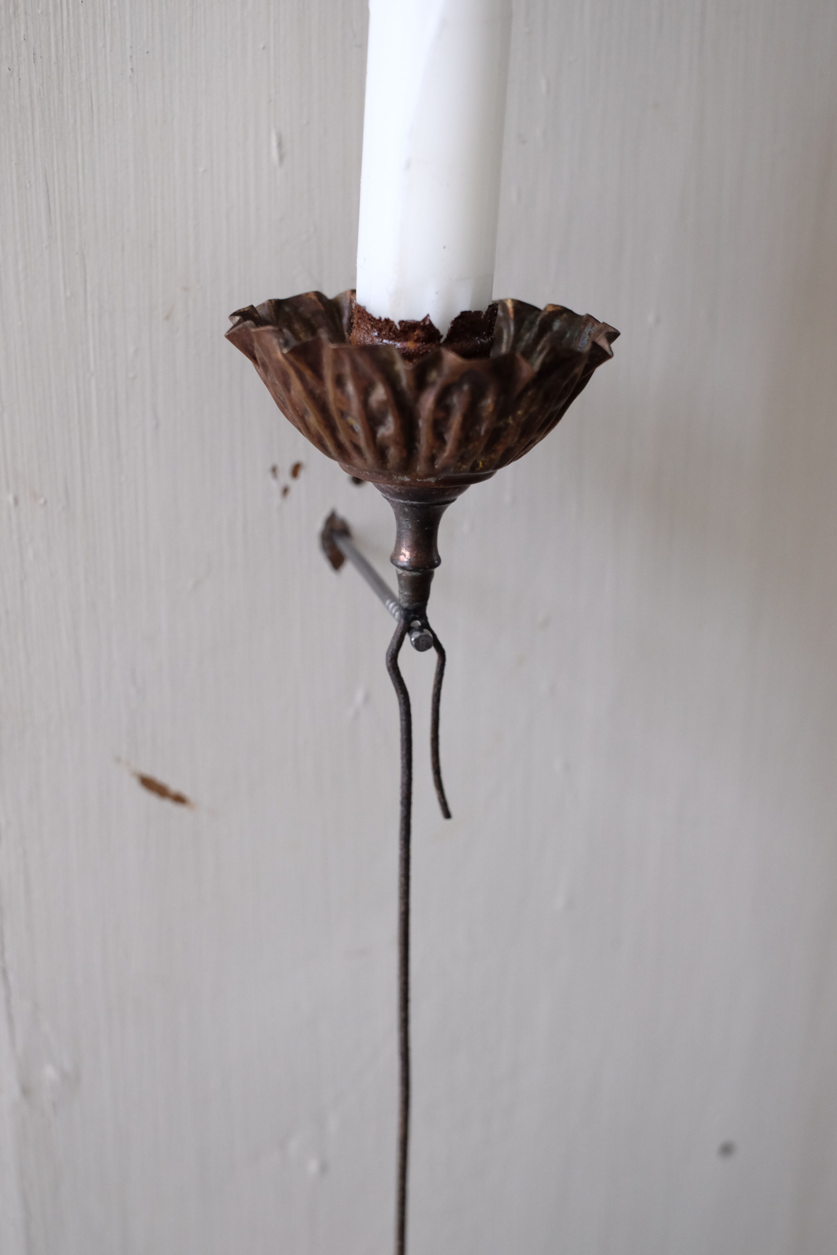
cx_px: 418
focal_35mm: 53
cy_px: 628
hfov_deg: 25.5
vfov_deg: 37.5
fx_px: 1848
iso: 1600
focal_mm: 35
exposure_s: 1/30
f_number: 4
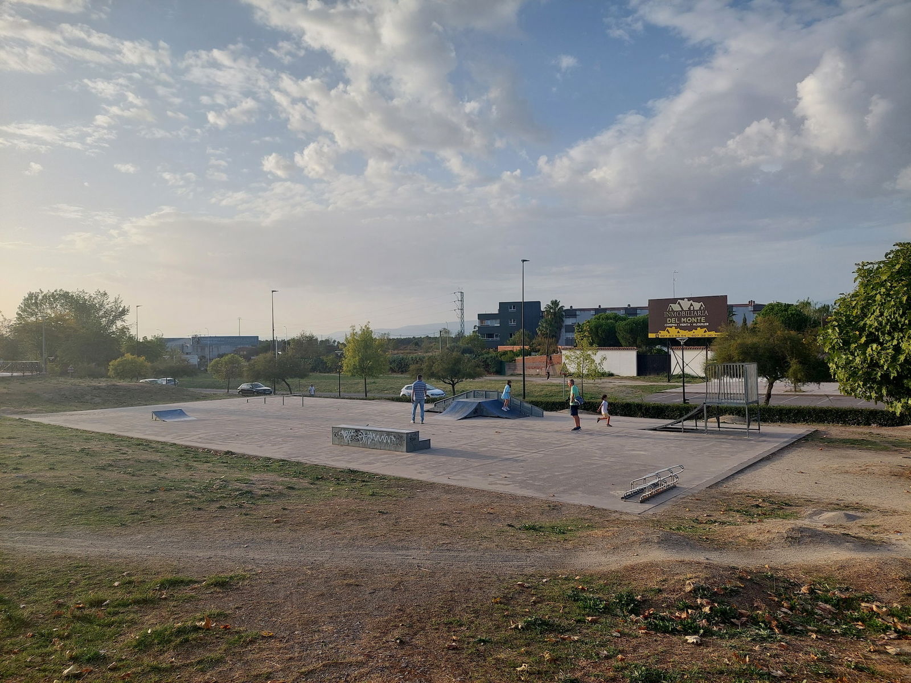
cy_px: 342
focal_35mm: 25
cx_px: 456
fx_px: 658
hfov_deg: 69.4
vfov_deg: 54.9
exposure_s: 1/1053
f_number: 1.8
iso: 40
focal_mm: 5.23
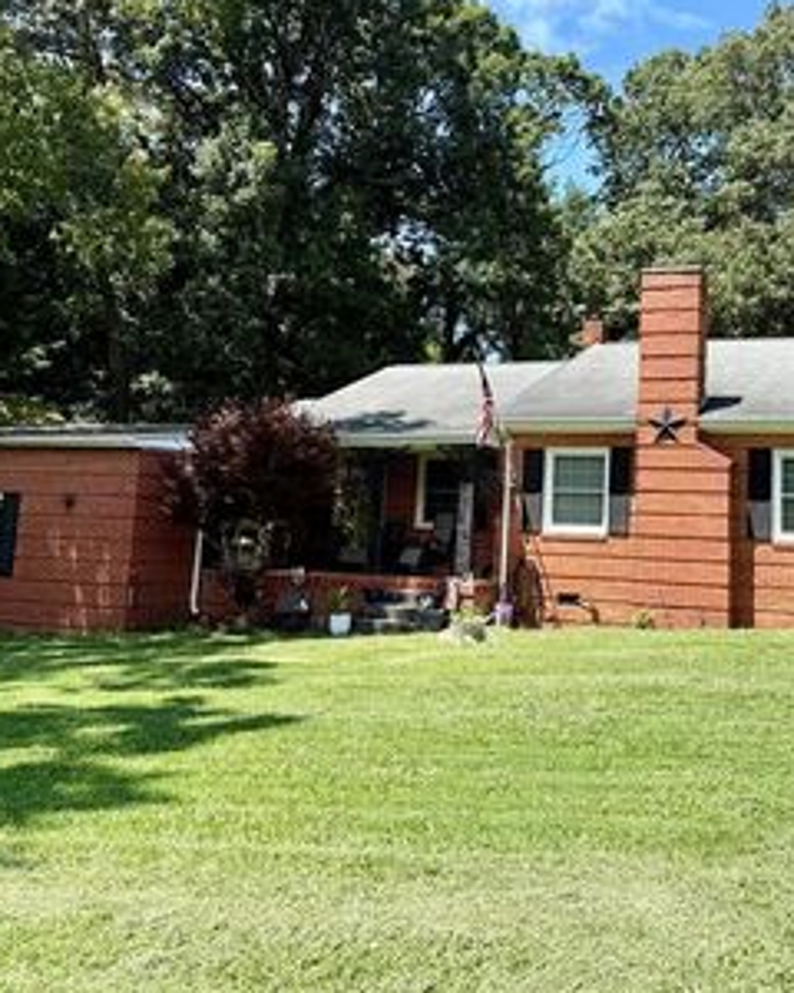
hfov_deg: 37.5
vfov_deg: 46.5
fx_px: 1146
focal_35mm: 39
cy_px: 382
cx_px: 576
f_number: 1.78
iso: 80
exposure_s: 1/2053
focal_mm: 6.76
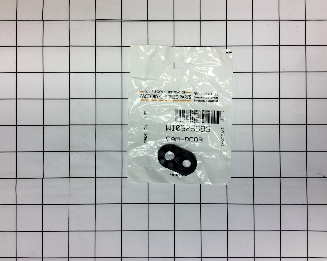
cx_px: 154
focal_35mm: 34
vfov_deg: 43.3
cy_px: 129
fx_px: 329
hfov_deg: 52.8
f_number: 2.4
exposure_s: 1/40
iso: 32
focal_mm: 3.3
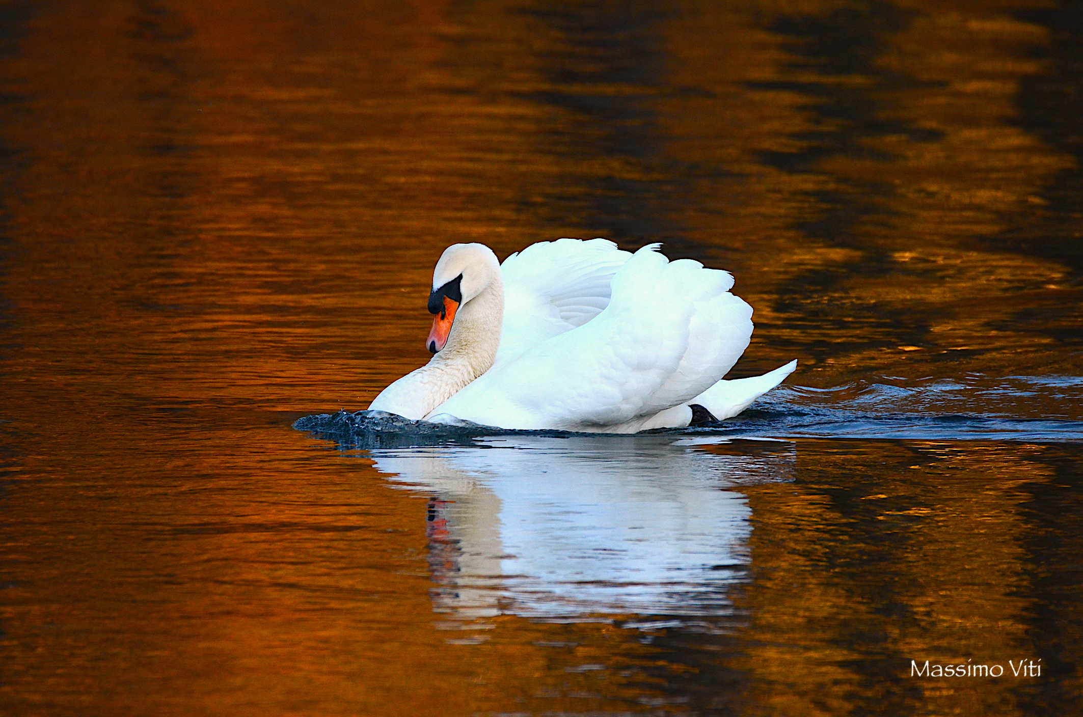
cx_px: 542
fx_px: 27018
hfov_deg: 2.3
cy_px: 358
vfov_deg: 1.5
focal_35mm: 900
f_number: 8
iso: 800
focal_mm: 600
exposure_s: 1/500
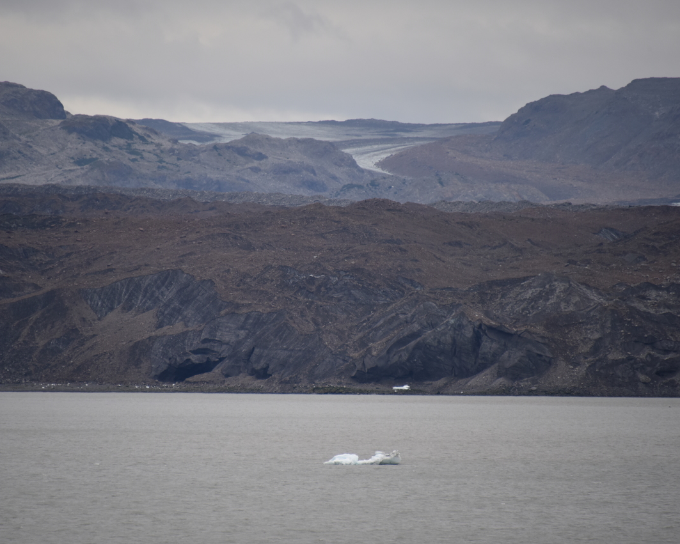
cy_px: 272
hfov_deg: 5.7
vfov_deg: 4.6
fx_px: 6824
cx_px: 290
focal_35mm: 339
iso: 450
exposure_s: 1/640
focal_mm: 300
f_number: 5.6
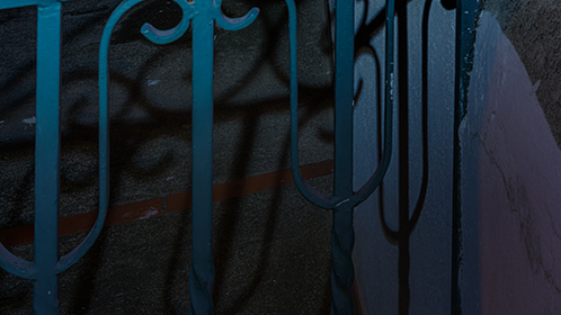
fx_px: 1190
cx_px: 887
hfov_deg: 21.4
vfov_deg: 12.8
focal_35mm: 80
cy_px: -347
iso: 64
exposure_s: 30
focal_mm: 19
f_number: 16
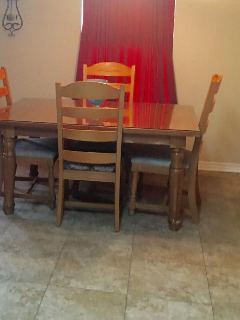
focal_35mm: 56
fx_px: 518
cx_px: 50
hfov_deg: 25.7
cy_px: 123
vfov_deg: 34.2
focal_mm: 4.15
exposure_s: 1/15
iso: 80
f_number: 2.2
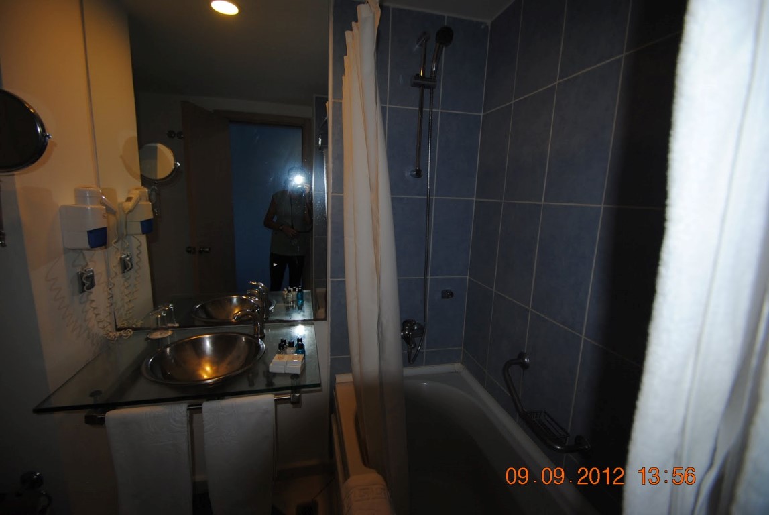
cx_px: 384
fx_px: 321
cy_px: 258
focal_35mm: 15
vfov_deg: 77.5
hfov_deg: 100.3
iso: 200
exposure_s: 1/60
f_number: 3.5
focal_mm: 10
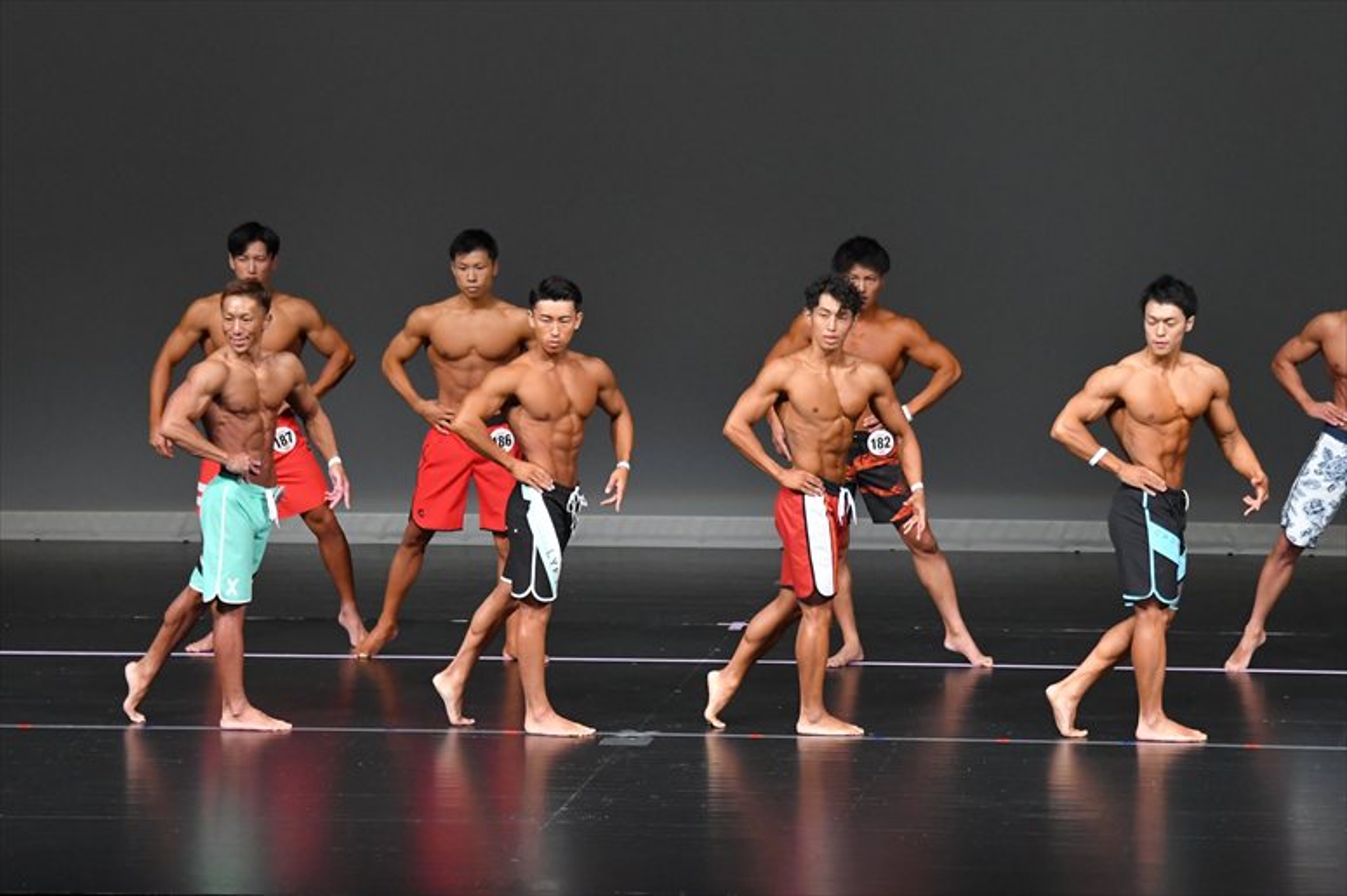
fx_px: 7555
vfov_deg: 6.8
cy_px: 448
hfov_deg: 10.2
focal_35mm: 202
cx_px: 674
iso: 4000
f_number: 5.6
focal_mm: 135
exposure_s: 1/400
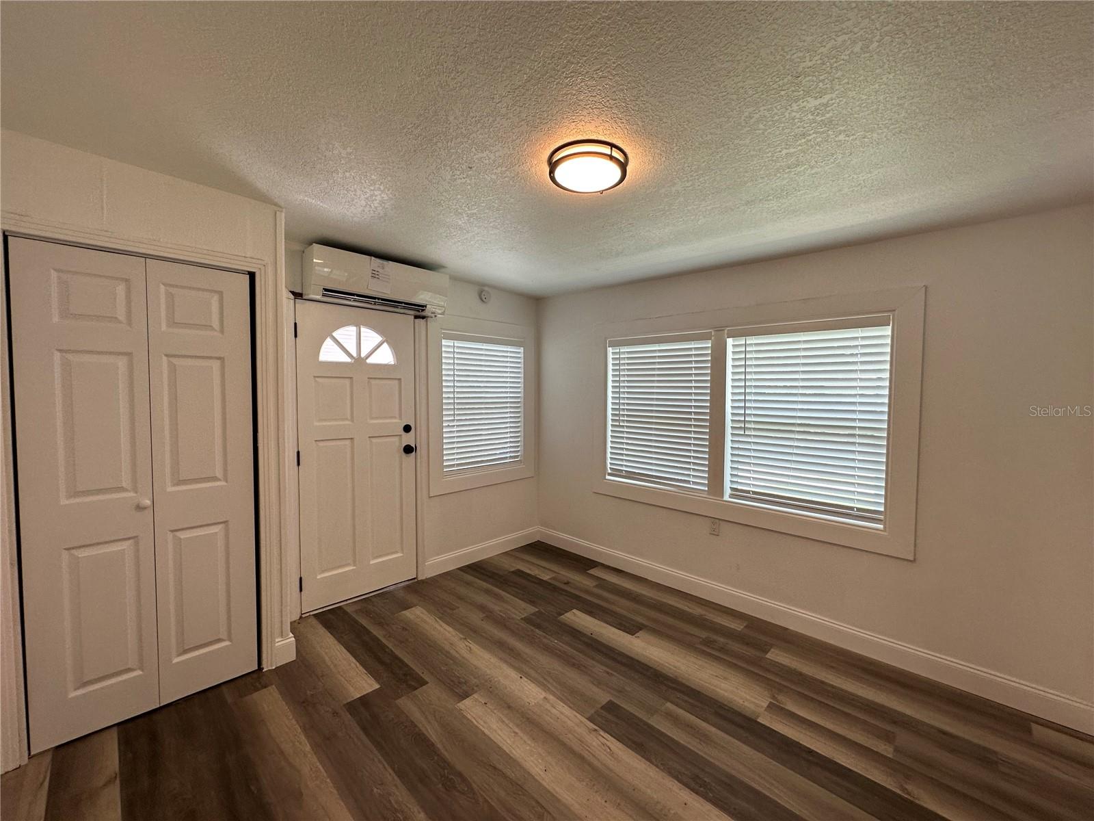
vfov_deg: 85.7
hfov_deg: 102.1
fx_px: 442
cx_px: 547
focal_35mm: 14
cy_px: 410
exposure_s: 1/120
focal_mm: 2.22
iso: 100
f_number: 2.2
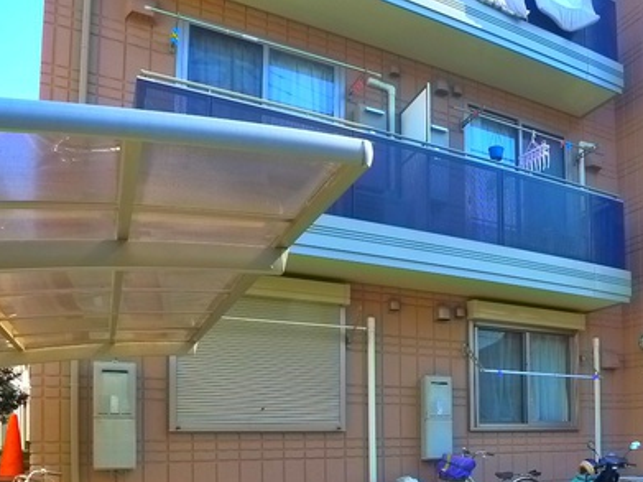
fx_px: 798
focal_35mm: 43
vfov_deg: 32.0
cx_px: 516
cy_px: 430
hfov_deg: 41.9
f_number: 2.8
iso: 400
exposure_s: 1/400
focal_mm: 5.1
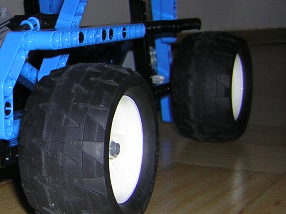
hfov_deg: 22.3
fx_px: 702
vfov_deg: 17.4
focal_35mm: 85
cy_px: 104
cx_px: 8
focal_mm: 4.7
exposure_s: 1/60.1
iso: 50
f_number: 2.6
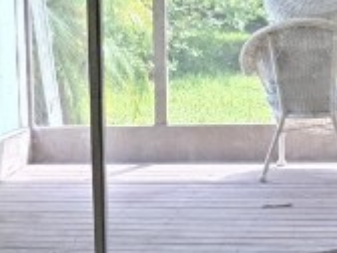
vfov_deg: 10.5
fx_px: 1363
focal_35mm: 140
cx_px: -64
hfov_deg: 13.7
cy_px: 255
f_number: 1.8
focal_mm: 5.4
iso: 125
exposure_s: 1/508
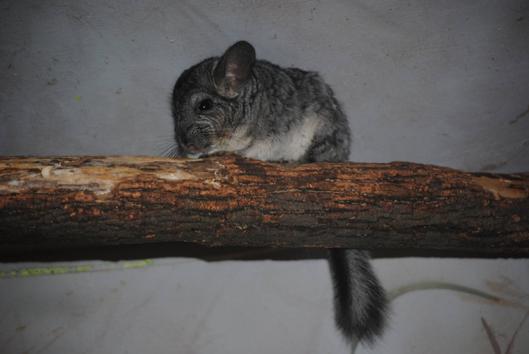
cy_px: 177
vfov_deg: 10.0
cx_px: 264
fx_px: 2030
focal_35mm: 138
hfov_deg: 14.8
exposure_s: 1/60
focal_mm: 92
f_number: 4.5
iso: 200
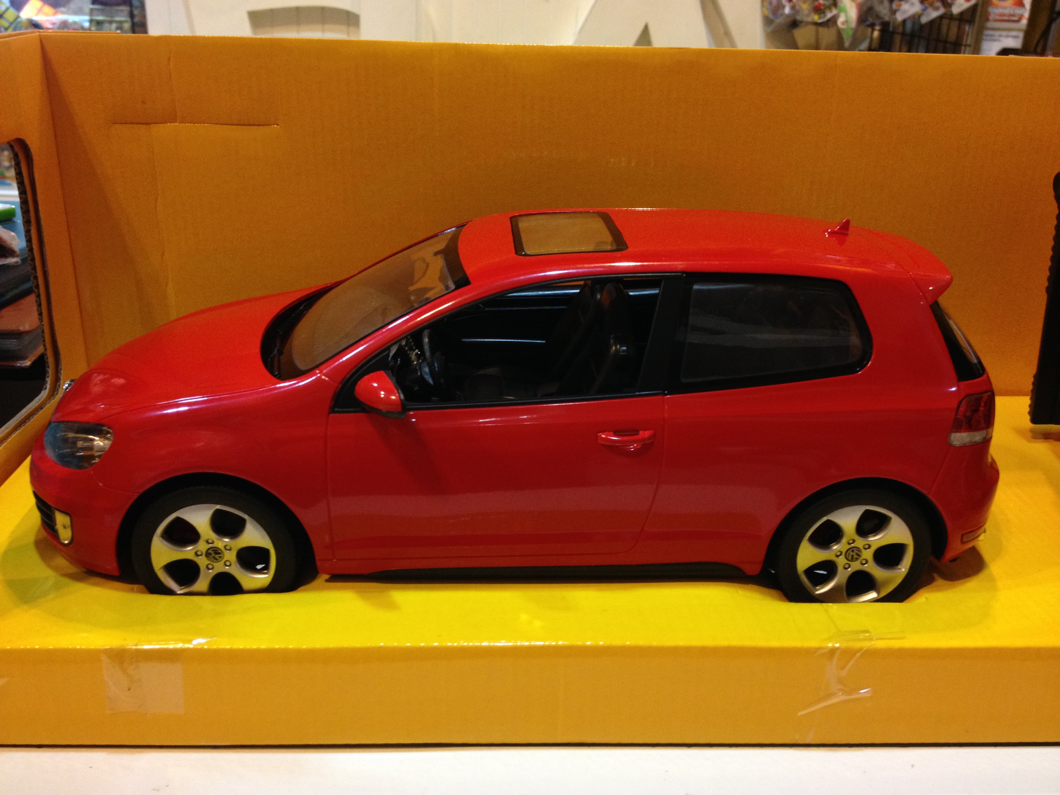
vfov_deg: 40.7
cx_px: 530
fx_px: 1072
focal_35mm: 35
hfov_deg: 52.6
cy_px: 398
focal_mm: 4.28
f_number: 2.4
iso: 160
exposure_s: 1/20
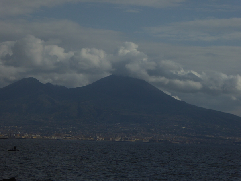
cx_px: 120
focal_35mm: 150
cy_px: 90
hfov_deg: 13.2
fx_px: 1044
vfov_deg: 9.9
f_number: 5.6
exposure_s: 1/1600
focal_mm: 24.2
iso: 100
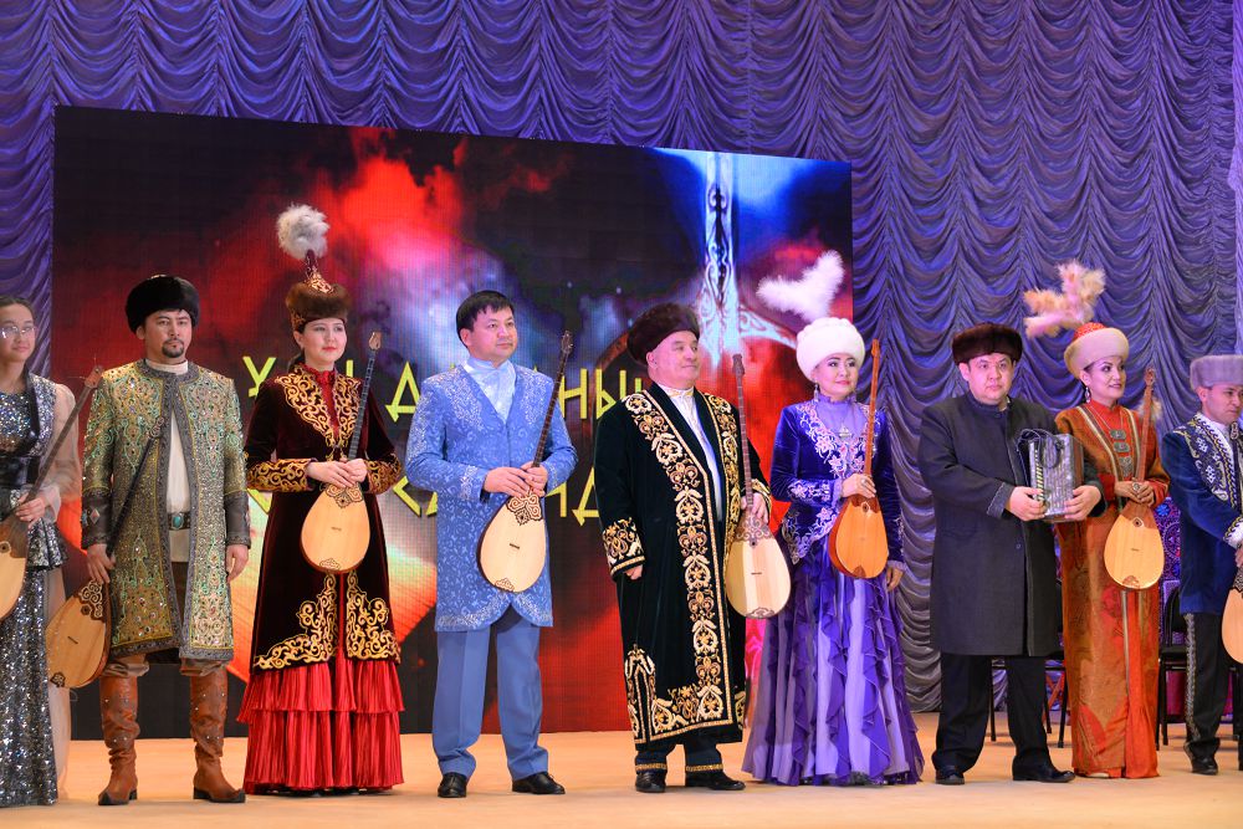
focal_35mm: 65
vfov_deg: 20.9
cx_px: 622
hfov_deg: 31.0
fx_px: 2244
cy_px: 414
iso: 720
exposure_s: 1/60
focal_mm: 65
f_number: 4.8
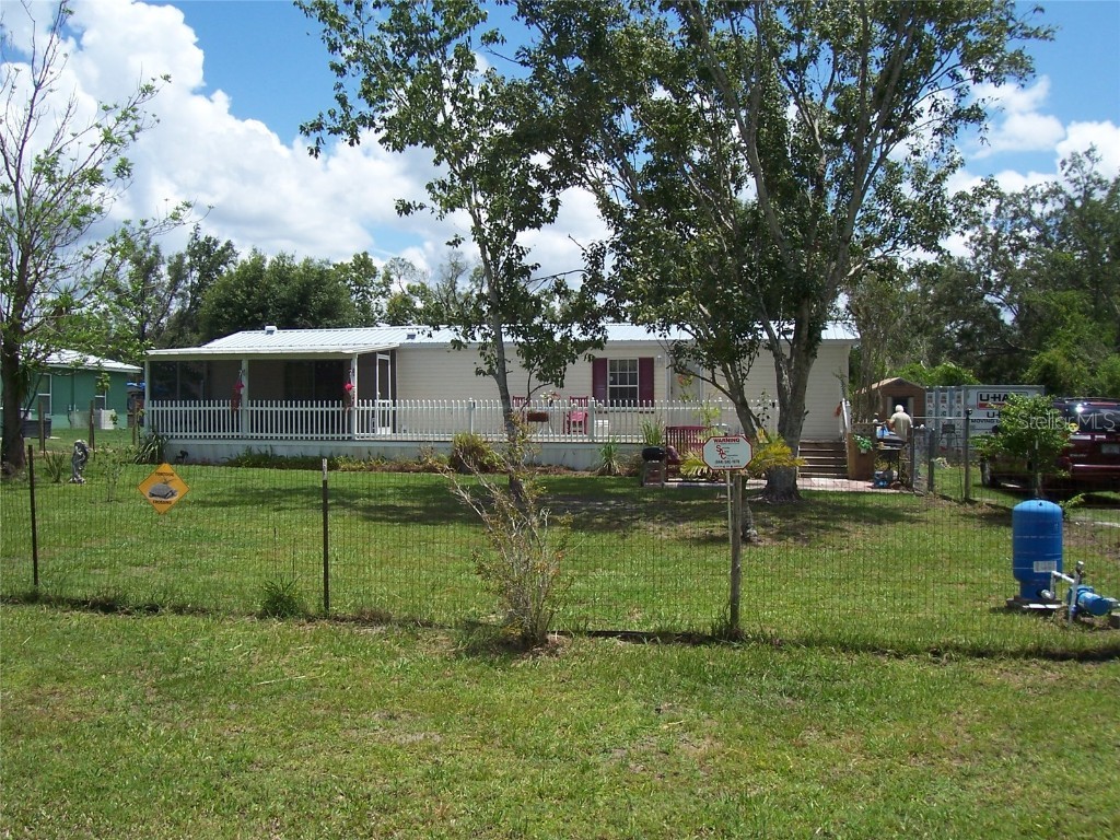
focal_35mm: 34
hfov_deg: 54.0
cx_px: 560
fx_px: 1100
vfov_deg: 41.8
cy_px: 420
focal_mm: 5.6
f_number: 5.6
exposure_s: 1/500
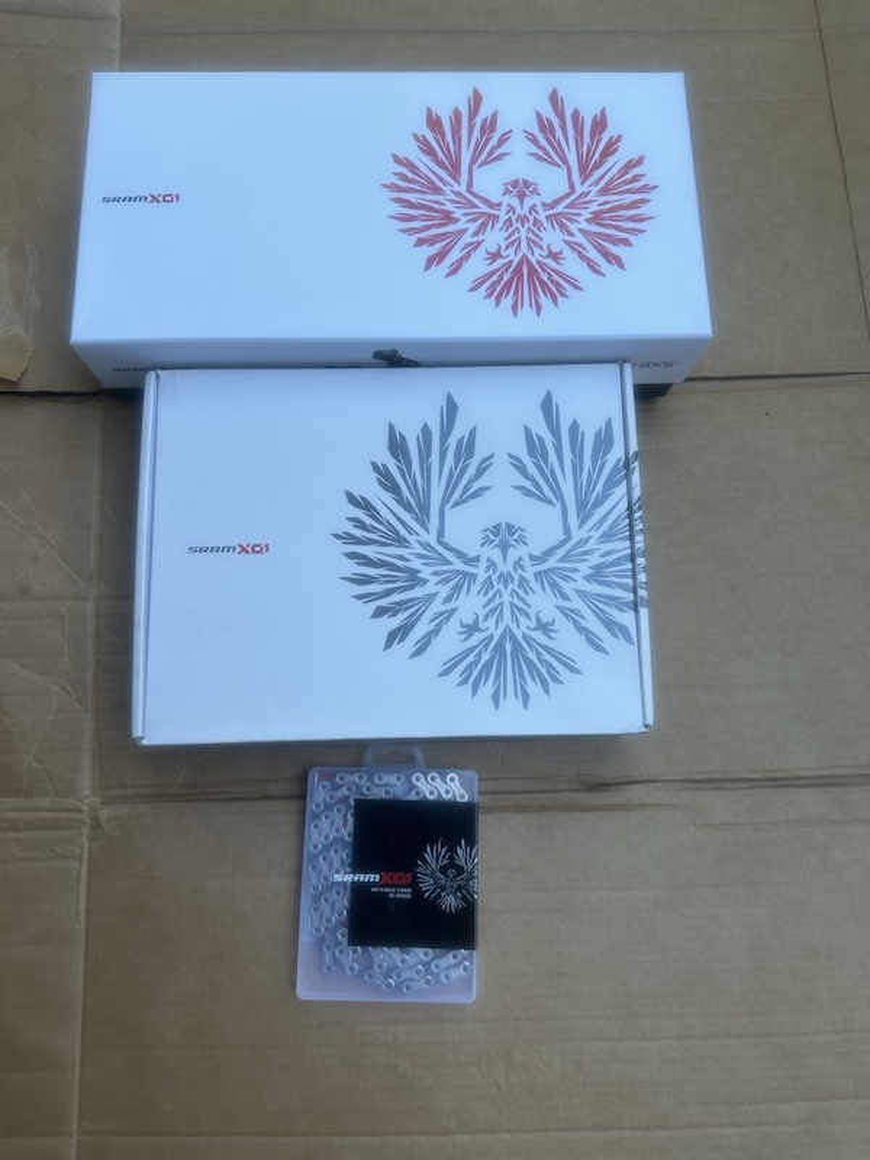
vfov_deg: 71.6
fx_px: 804
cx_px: 435
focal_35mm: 24
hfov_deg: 56.8
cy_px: 580
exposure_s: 1/444
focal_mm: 6.86
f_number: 1.78
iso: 80
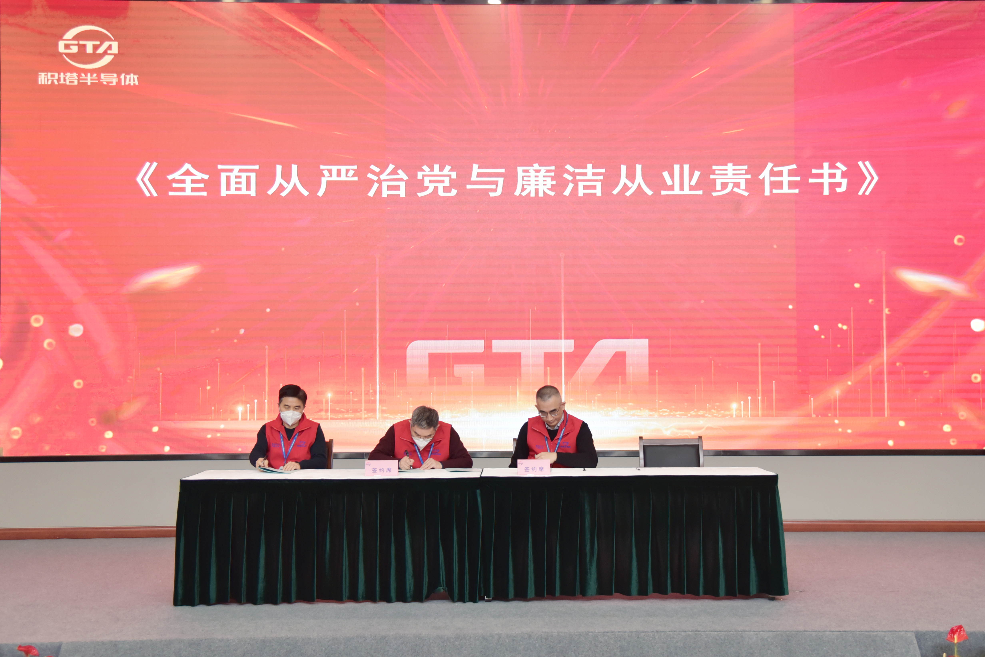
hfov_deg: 48.5
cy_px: 328
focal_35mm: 40
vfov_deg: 33.4
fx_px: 1094
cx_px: 492
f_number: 4
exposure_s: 1/125
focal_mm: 40
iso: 1000
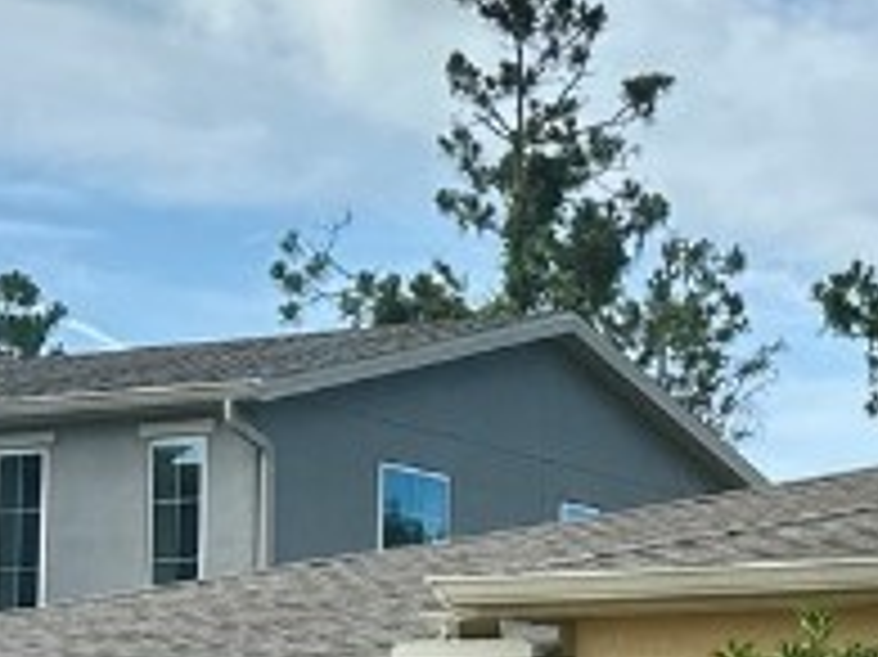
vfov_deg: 11.5
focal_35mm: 126
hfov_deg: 15.0
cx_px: 1139
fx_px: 3194
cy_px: 765
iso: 80
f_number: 1.78
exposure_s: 1/4016
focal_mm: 6.86
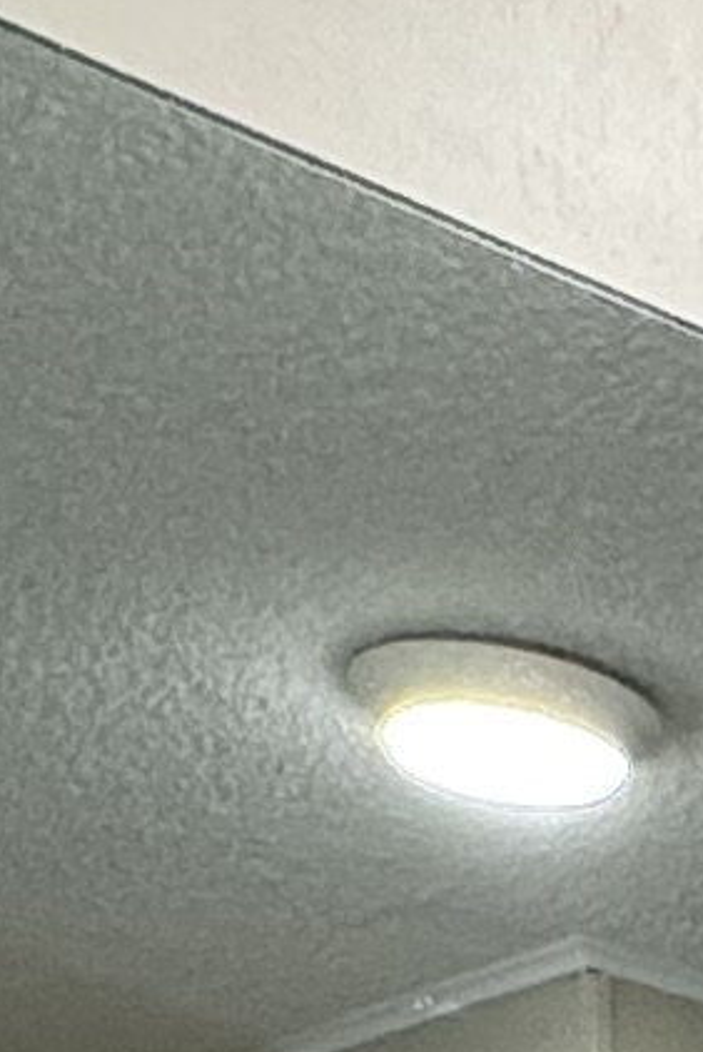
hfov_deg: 8.5
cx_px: 1979
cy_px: 2580
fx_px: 4065
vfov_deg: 11.8
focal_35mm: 139
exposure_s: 1/120
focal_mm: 2.22
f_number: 2.2
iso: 200
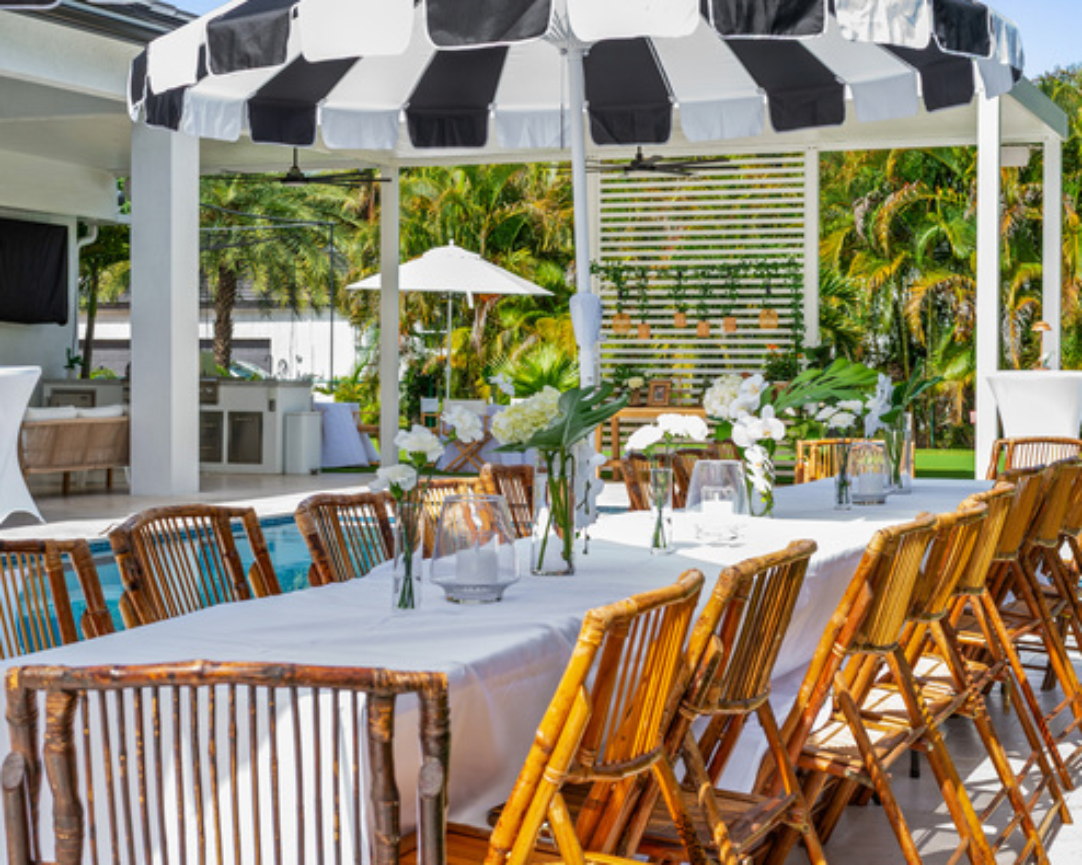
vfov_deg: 26.7
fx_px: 1825
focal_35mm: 57
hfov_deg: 33.0
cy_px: 435
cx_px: 583
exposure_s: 1/125
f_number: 11
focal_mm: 50
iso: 320
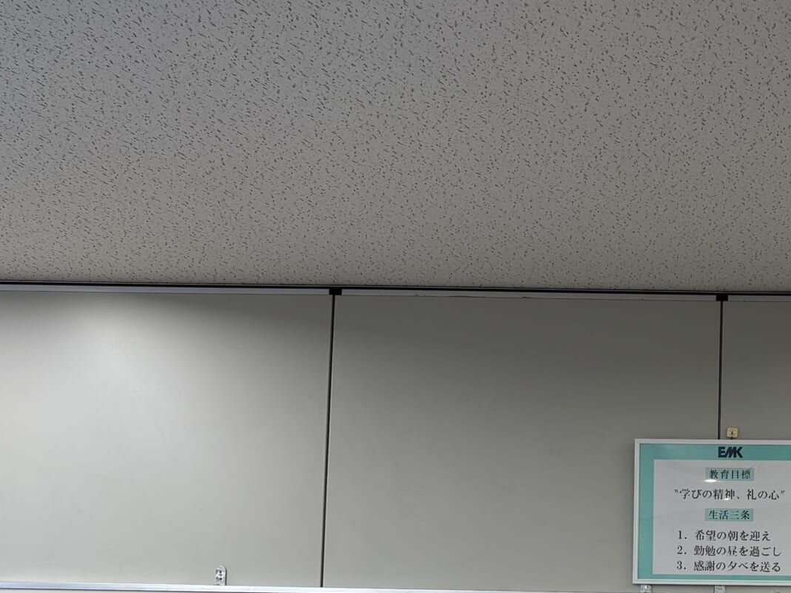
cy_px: 626
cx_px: 744
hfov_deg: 29.6
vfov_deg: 22.5
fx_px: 1416
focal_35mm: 62
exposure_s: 1/100
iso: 32
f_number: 1.6
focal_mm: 5.96
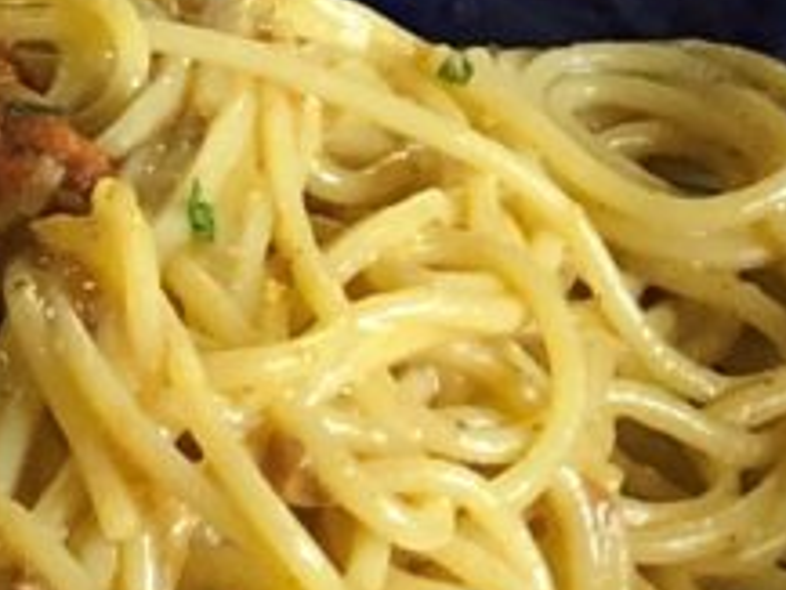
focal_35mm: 132
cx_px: -221
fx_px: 2999
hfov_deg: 14.3
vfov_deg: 11.0
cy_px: 753
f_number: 1.8
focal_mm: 3.99
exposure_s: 1/17
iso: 64
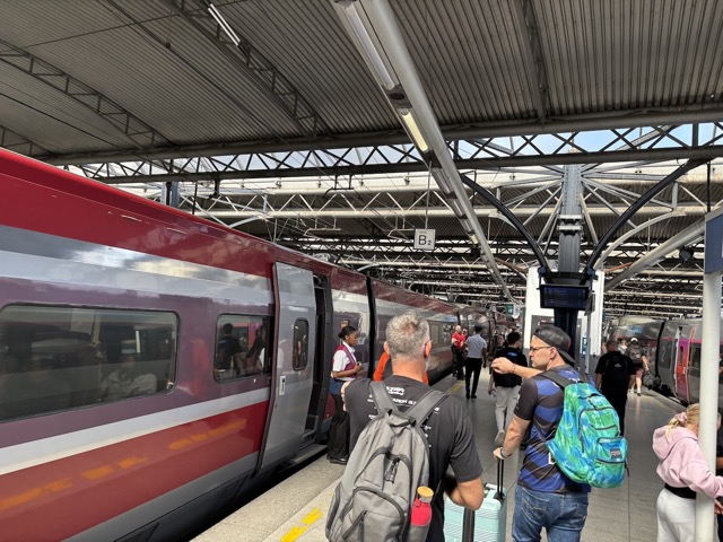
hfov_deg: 67.3
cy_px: 271
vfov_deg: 53.1
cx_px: 362
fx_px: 543
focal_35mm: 26
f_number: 1.6
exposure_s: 1/374
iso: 50
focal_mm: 5.96
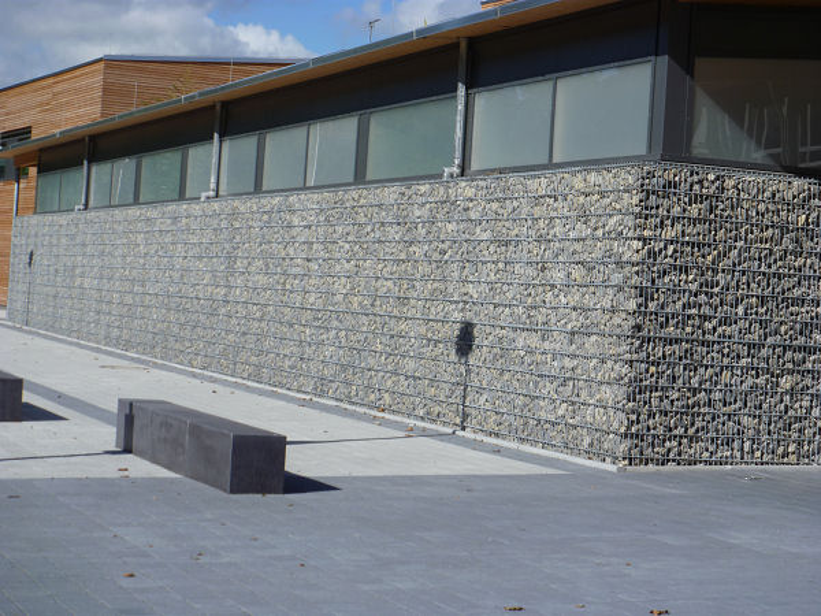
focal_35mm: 88
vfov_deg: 16.8
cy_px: 308
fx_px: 2087
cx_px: 410
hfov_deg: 22.3
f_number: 7.1
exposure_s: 1/320
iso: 80
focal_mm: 15.6
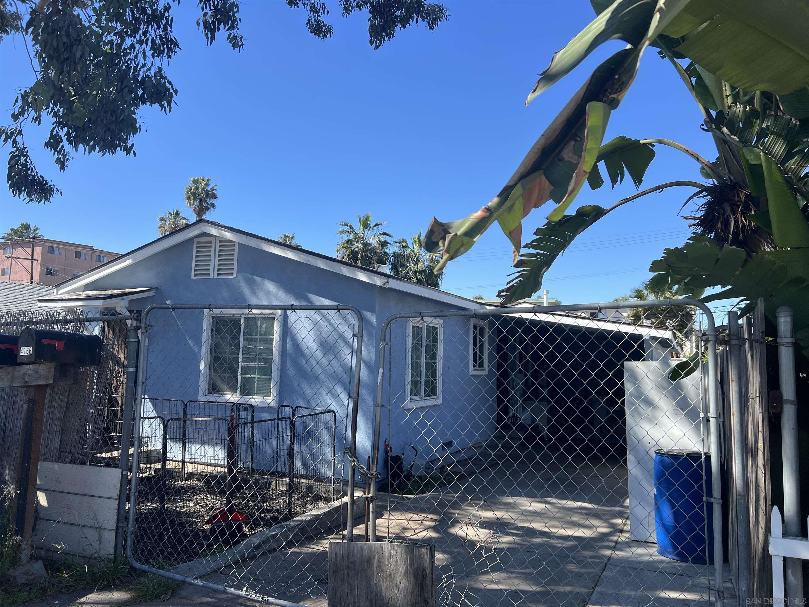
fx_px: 608
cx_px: 404
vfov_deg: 53.1
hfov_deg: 67.3
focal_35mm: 26
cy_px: 304
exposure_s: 1/2404
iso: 50
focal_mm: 5.7
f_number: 1.5
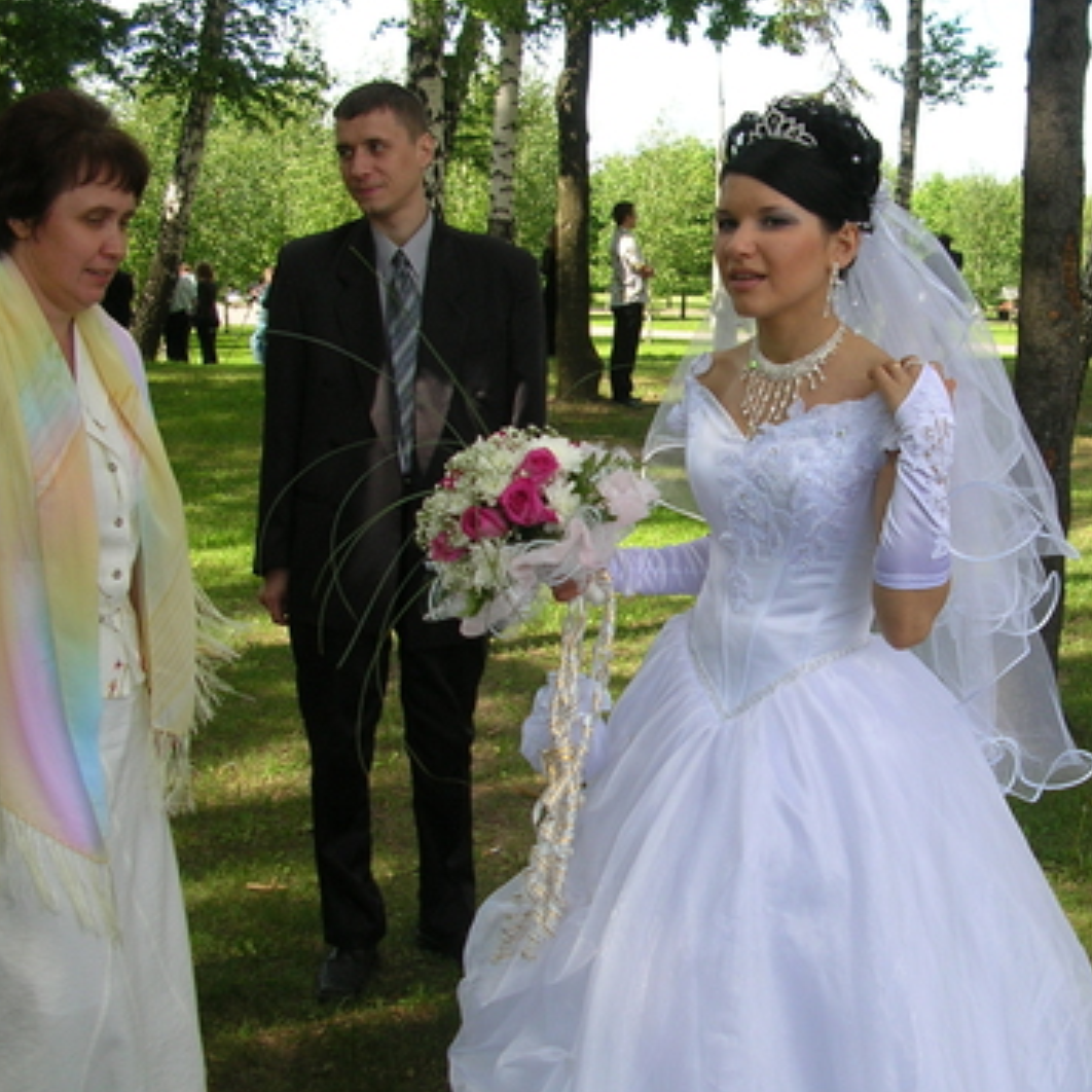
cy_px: 595
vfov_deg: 35.3
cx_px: 824
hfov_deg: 34.6
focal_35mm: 48
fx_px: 1713
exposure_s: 1/278
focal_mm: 5.8
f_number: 2.8
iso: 50
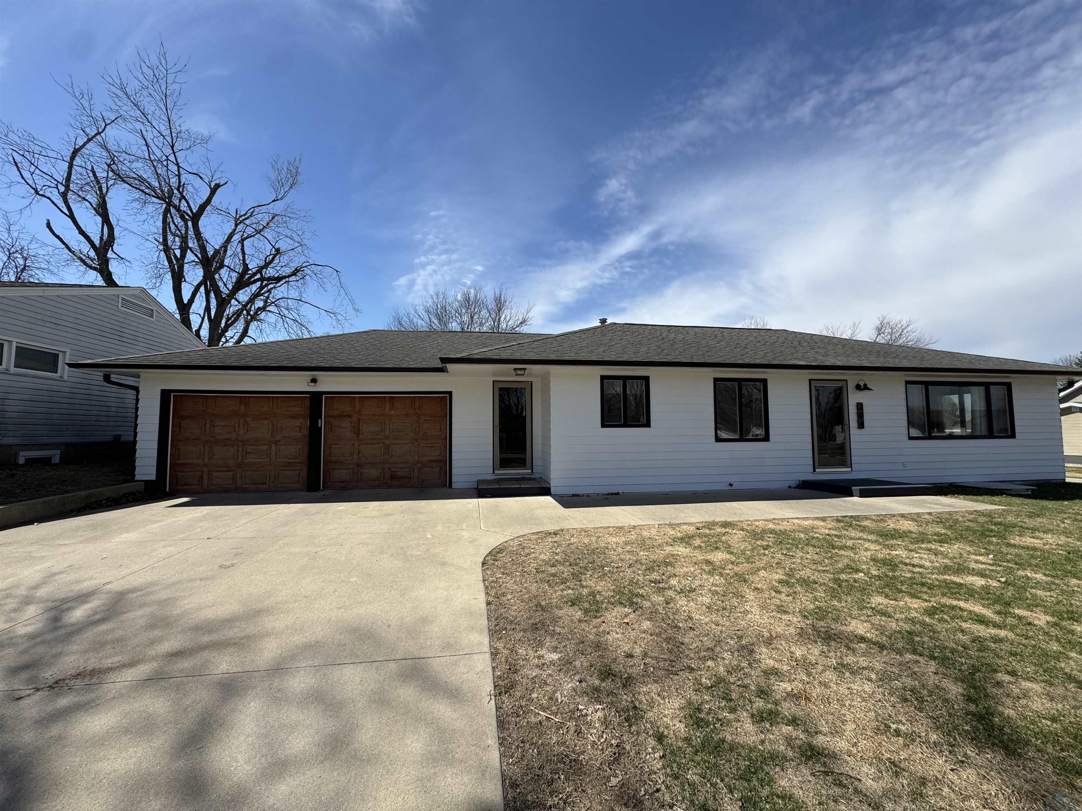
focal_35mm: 14
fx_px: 438
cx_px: 541
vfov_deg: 85.7
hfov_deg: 102.1
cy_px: 406
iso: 50
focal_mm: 2.22
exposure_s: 1/2494
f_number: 2.2
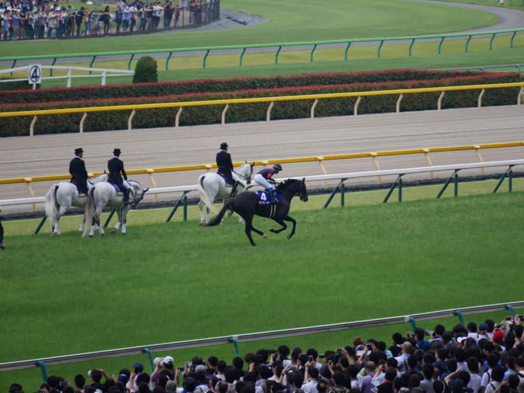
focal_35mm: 350
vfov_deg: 4.3
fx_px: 5301
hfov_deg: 5.7
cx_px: 262
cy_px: 196
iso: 320
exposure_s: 1/400
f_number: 5.6
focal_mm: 175
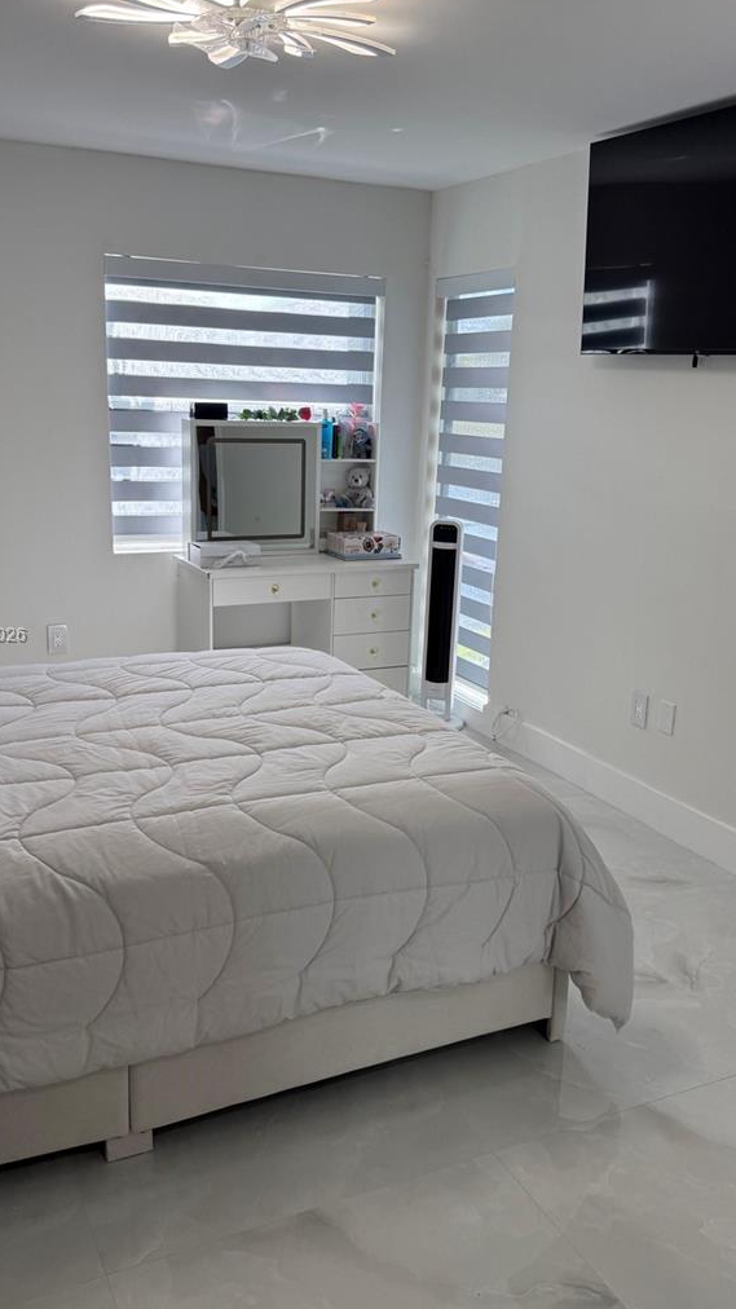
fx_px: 1076
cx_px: 369
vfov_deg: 62.6
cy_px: 636
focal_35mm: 31
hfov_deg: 37.8
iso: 100
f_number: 1.78
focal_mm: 6.76
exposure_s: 1/246
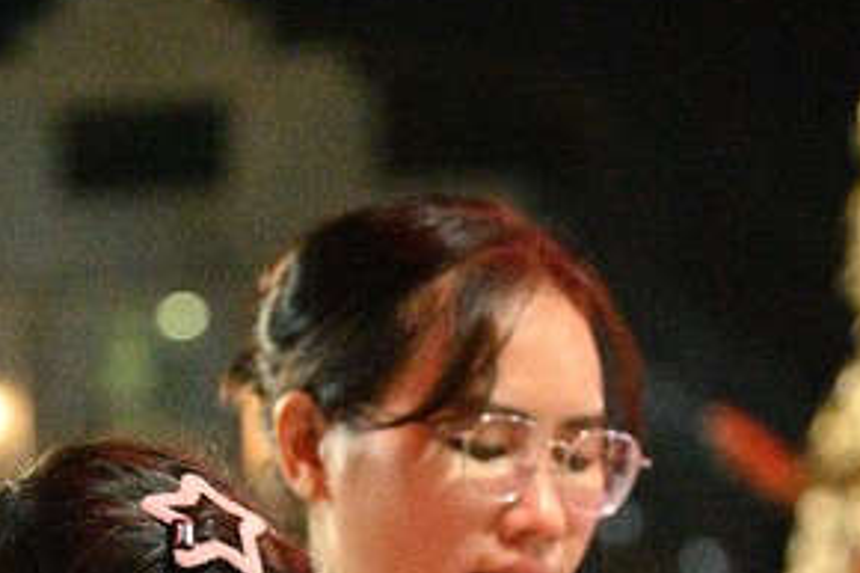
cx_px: 300
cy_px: 897
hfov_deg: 8.8
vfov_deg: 5.8
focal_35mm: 235
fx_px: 5610
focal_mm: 105
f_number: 4.5
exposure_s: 1/200
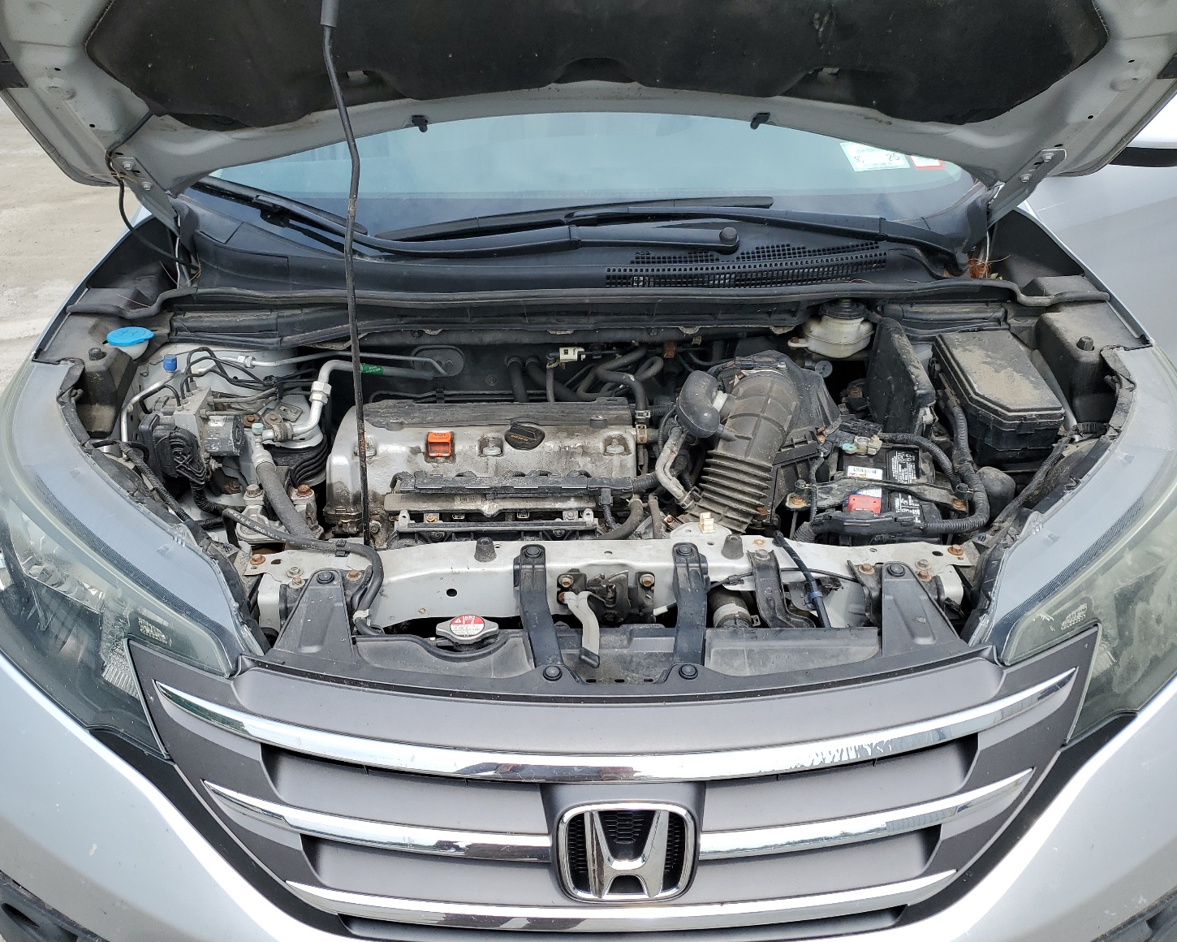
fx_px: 975
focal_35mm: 28
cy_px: 486
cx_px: 559
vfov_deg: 51.5
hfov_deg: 62.2
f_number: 1.5
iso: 50
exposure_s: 1/2000
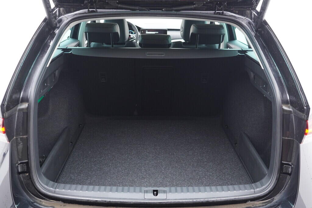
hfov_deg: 53.1
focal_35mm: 36
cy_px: 104
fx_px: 312
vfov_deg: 36.9
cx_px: 156
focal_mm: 24
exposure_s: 1/40
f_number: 2.8
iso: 640
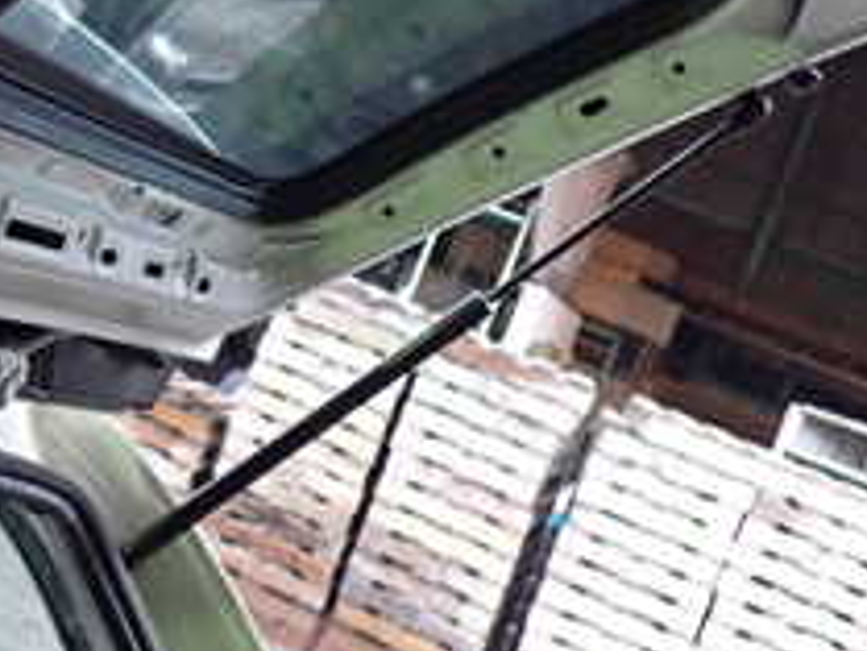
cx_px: -129
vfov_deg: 16.7
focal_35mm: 86
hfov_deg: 21.4
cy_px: -46
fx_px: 2155
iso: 320
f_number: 2.3
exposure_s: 1/30
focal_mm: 5.4
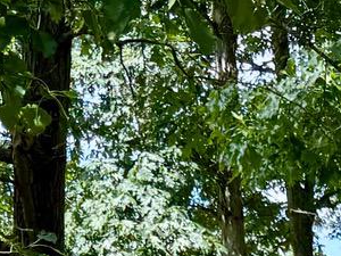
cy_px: 708
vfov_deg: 8.0
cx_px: 706
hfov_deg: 10.9
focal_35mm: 164
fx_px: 1616
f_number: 1.78
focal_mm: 6.76
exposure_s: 1/756
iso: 80
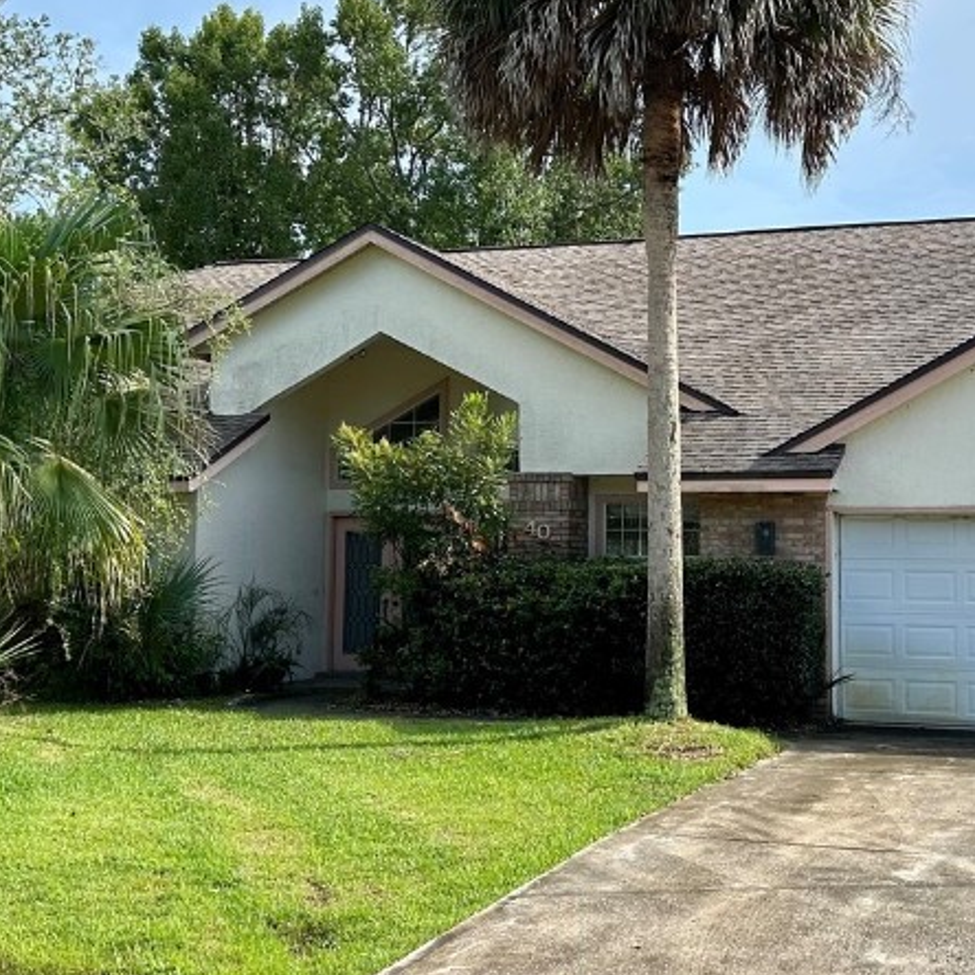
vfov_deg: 32.2
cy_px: 470
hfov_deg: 32.2
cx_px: 558
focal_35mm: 53
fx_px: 1689
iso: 50
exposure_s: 1/2513
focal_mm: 5.7
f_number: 1.5
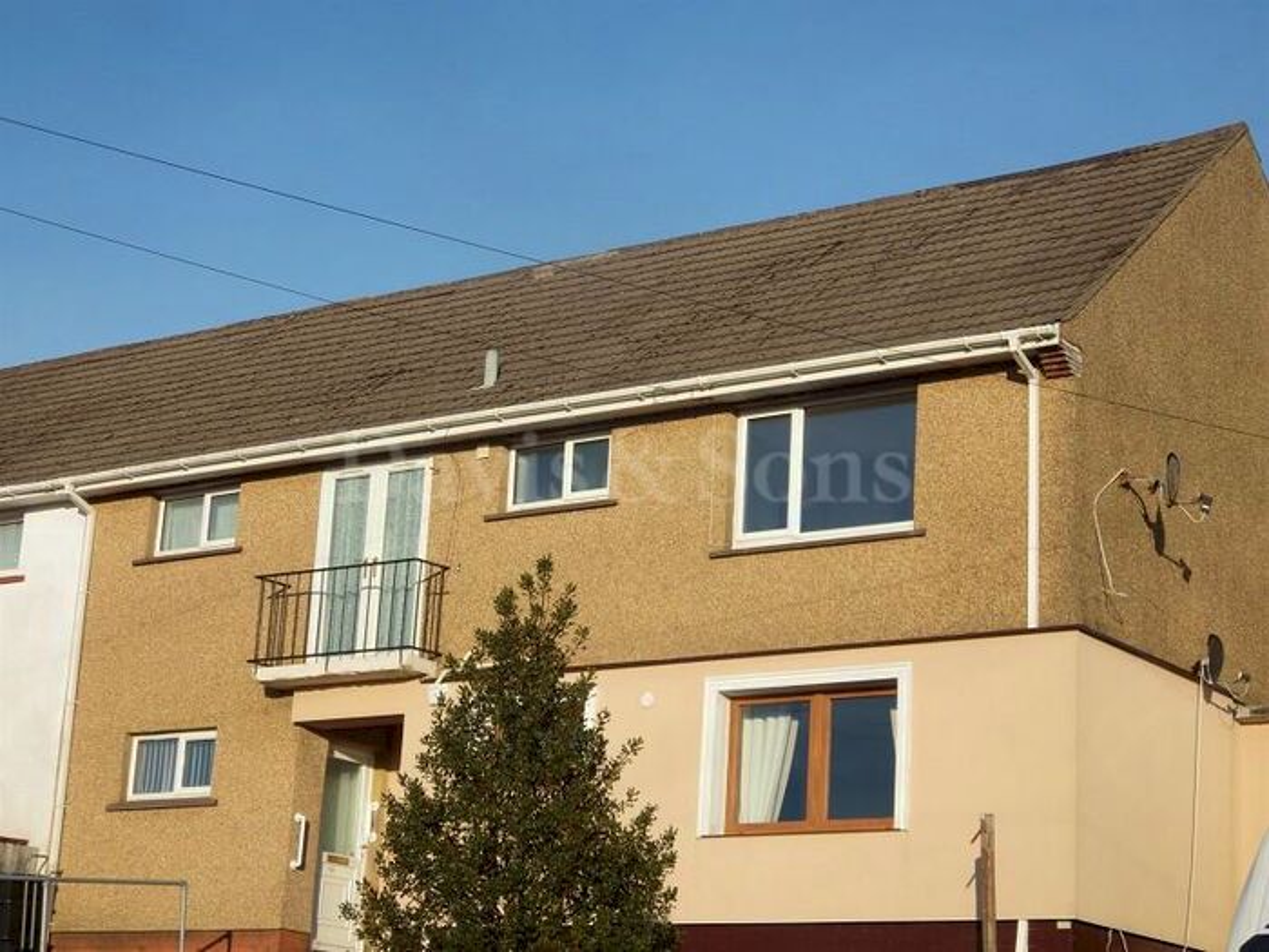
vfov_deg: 20.7
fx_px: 2603
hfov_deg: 27.4
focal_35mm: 71
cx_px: 634
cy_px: 476
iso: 100
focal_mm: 12.8
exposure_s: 1/800
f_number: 4.2
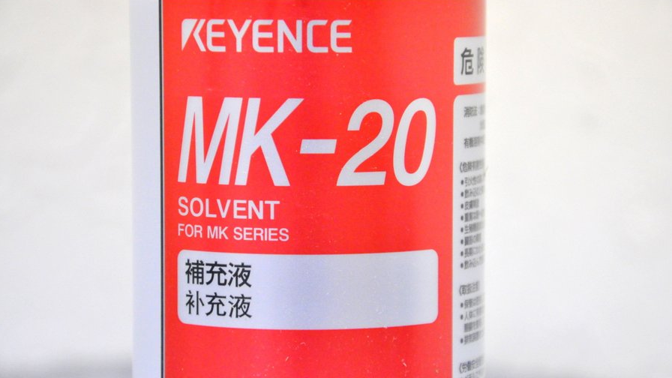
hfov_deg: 13.0
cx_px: 335
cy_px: 170
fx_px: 2949
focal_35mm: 166
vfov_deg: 7.3
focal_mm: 105
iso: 3200
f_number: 10
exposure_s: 1/100
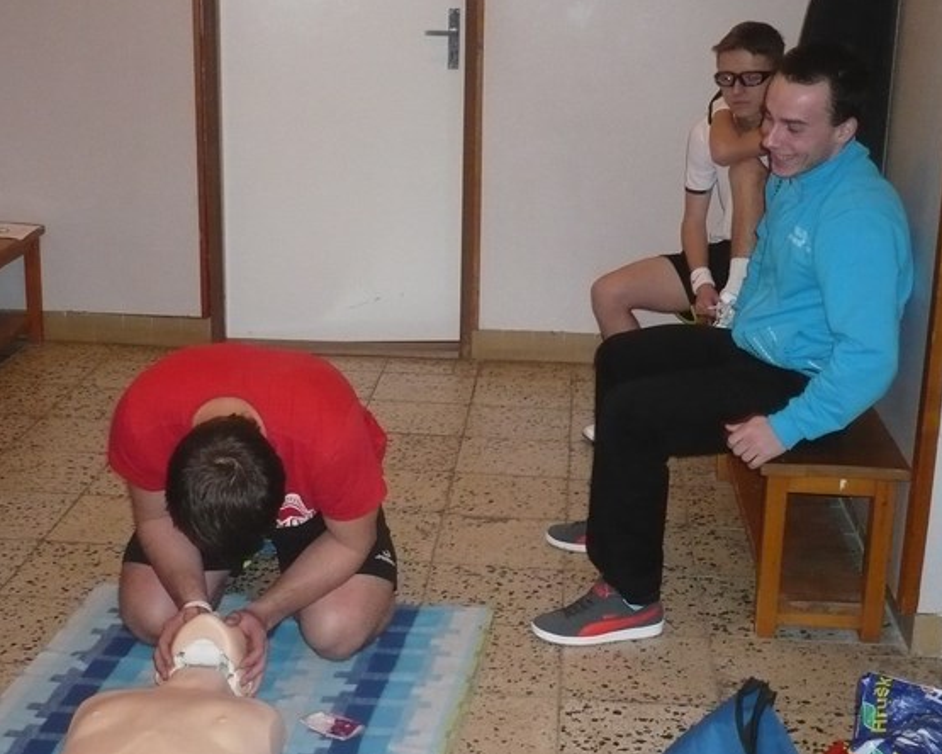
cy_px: 374
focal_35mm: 58
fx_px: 1617
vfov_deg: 26.2
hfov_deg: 32.5
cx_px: 479
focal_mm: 6.6
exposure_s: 1/30
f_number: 3
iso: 400
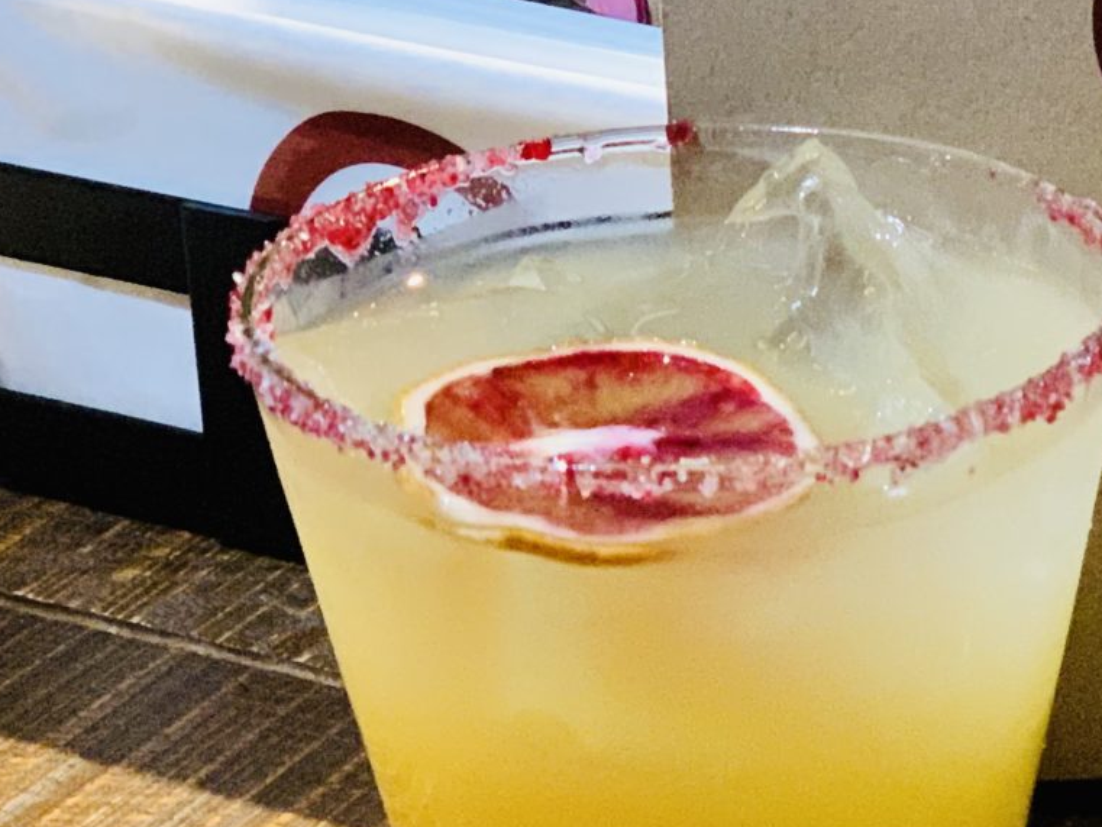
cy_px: 401
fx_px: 4458
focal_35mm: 140
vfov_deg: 10.6
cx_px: 1182
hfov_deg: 13.8
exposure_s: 1/30
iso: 640
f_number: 2.4
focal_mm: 6
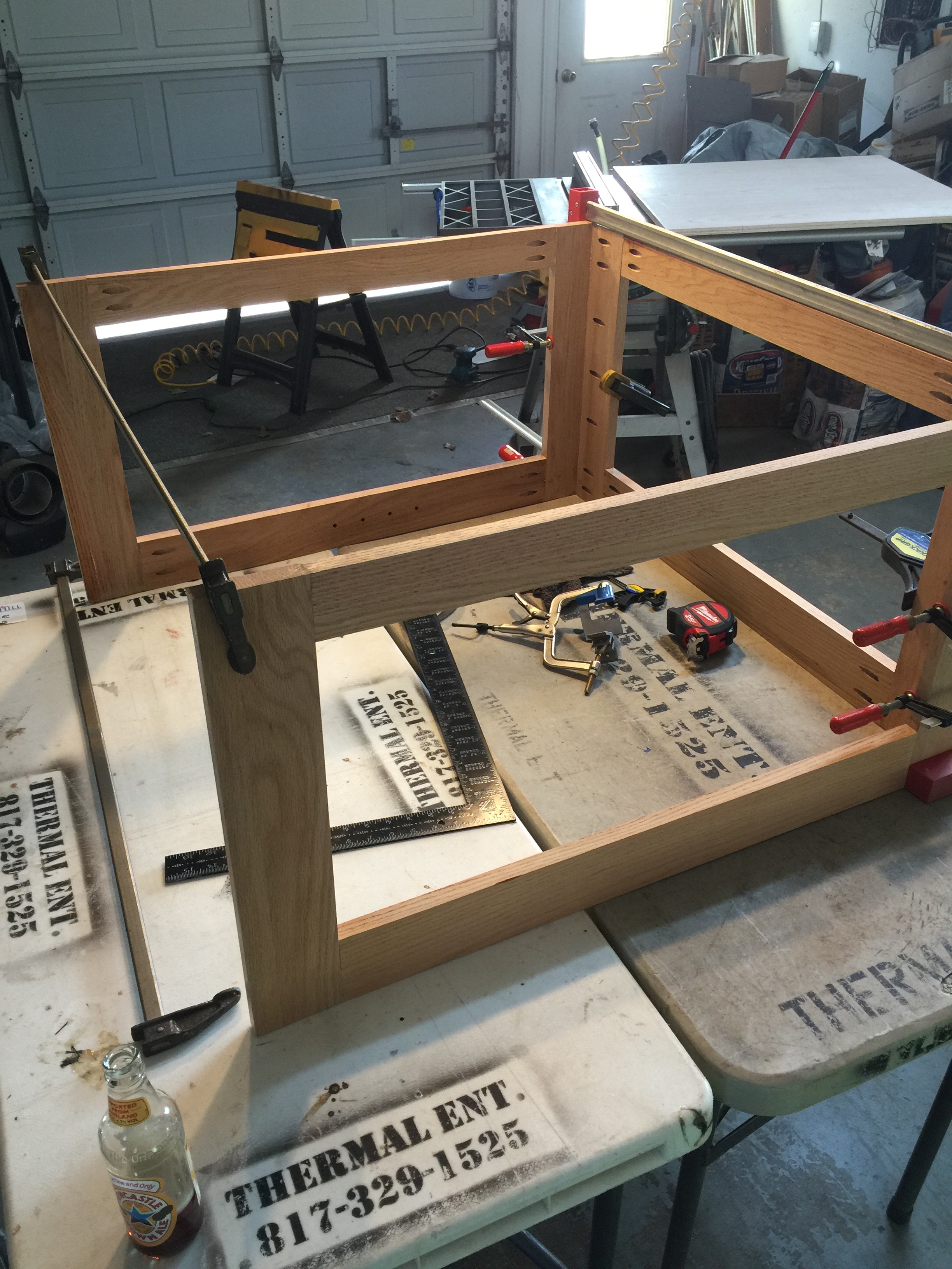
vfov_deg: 61.7
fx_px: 1063
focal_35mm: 29
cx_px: 476
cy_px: 634
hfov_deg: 48.2
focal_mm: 4.15
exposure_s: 1/15
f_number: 2.2
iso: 32
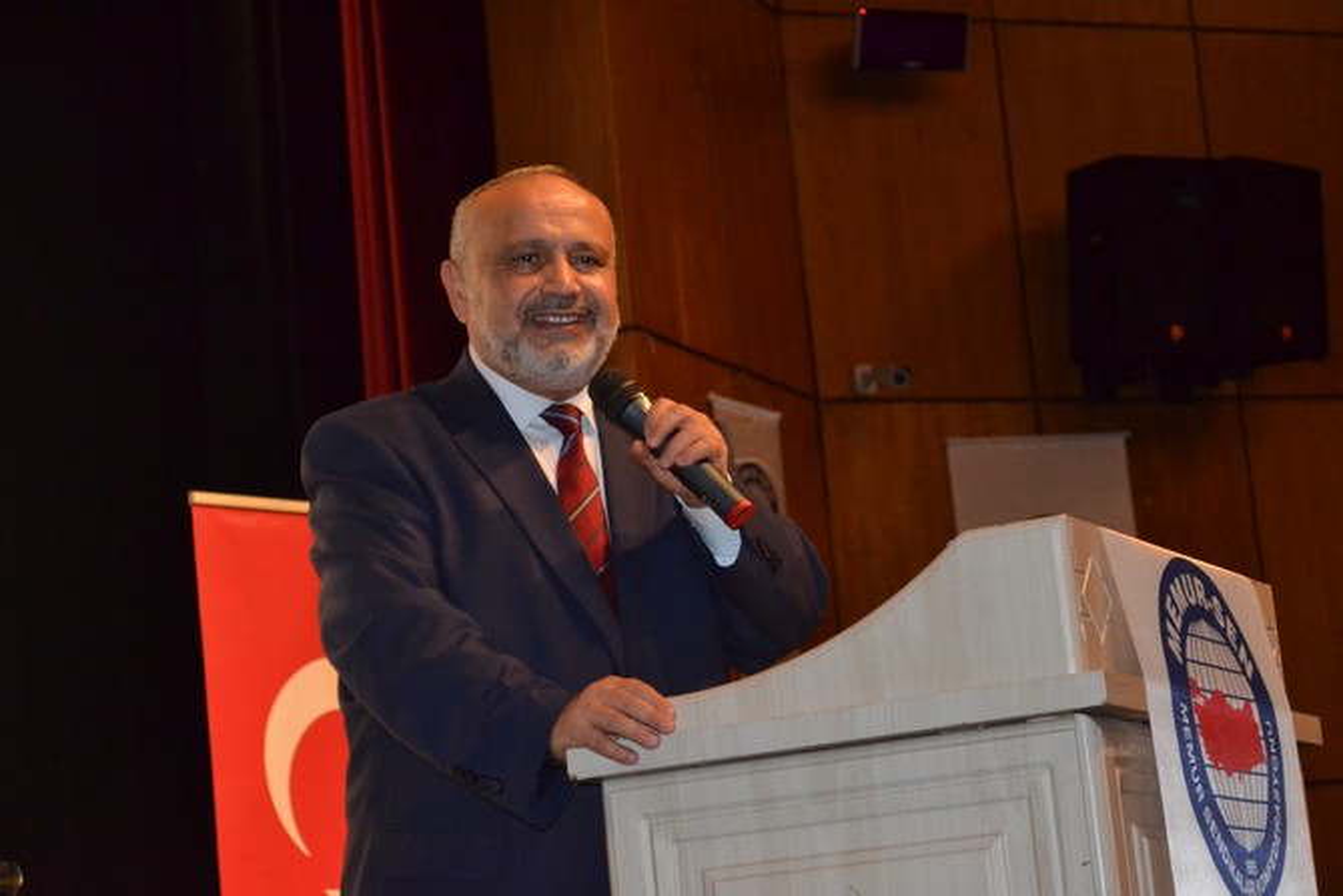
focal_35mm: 82
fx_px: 3078
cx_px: 672
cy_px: 448
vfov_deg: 16.6
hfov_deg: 24.6
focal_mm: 55
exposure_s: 1/60
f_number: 5.6
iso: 3200
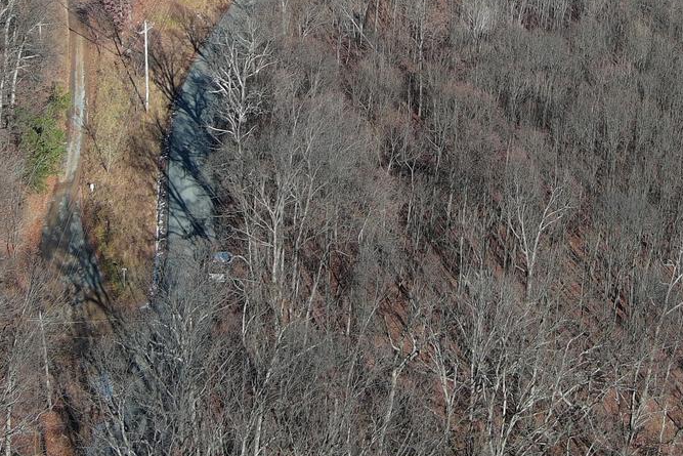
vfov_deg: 14.4
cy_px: -215
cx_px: 457
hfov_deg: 22.8
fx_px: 1689
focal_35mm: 89
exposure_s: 1/755
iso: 100
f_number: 2.8
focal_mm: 10.57
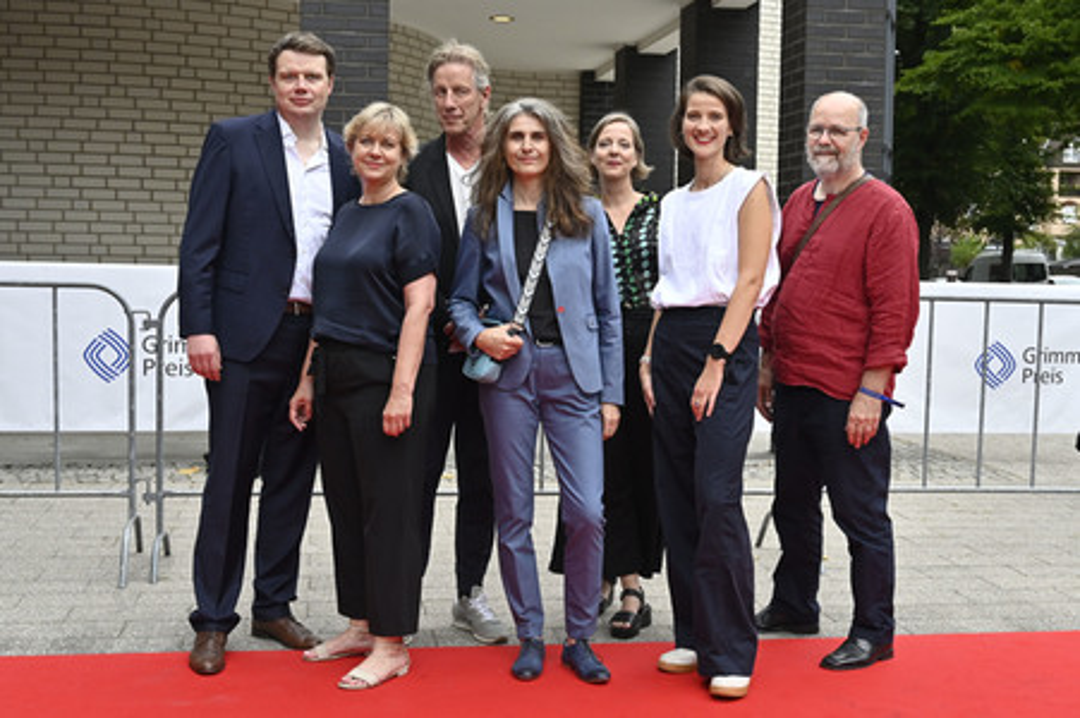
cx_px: 540
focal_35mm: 39
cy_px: 359
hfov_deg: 49.6
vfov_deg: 34.2
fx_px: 1169
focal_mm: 39
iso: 1250
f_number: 5.6
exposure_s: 1/500
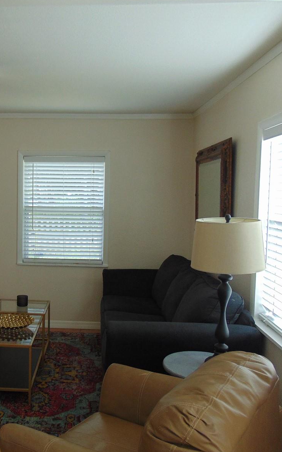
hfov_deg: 34.5
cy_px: 225
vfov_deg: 54.0
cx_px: 66
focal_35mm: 36
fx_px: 443
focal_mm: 4.5
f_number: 3
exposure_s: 1/40
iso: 100
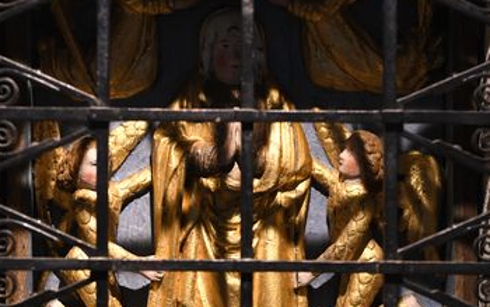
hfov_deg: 20.4
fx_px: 1363
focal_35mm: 102
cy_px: 257
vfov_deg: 12.8
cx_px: 244
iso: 1600
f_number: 2.8
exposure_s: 1/200
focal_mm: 50
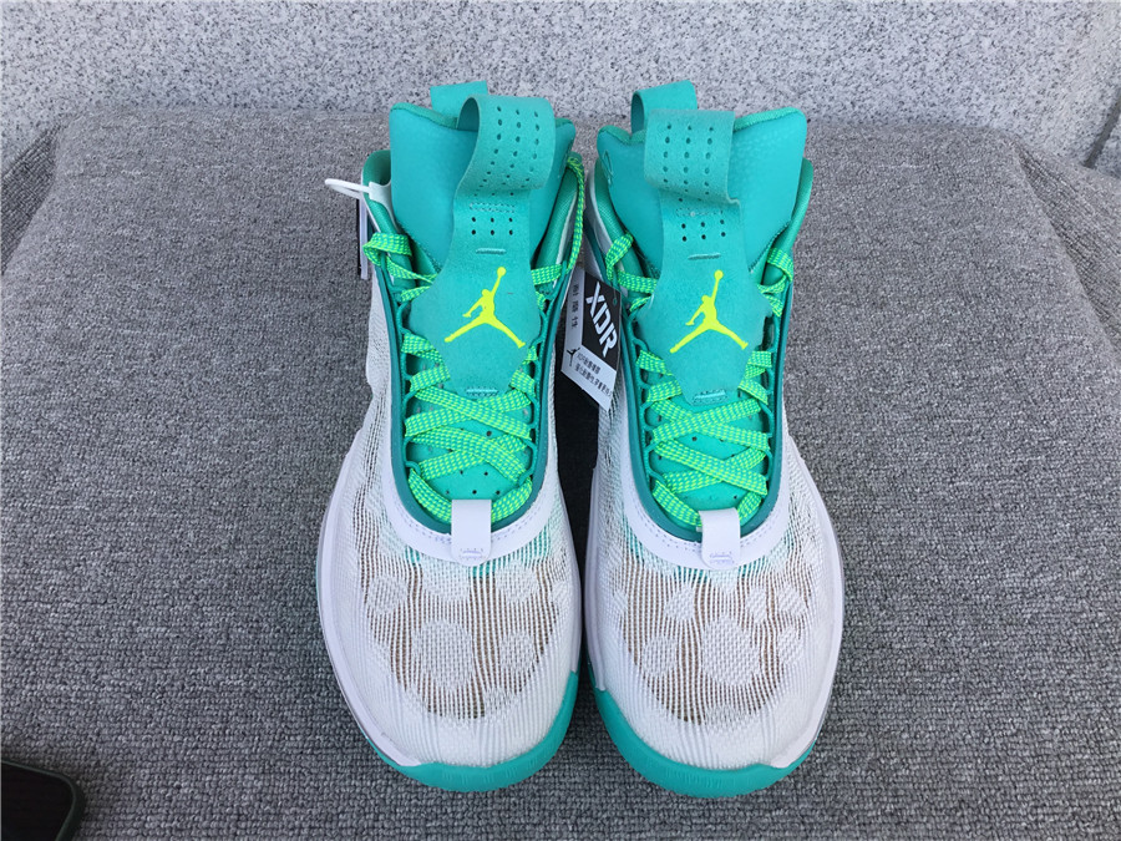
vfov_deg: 45.4
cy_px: 420
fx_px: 1004
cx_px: 560
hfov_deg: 58.4
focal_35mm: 31
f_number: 2.4
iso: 25
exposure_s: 1/294
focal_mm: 3.3
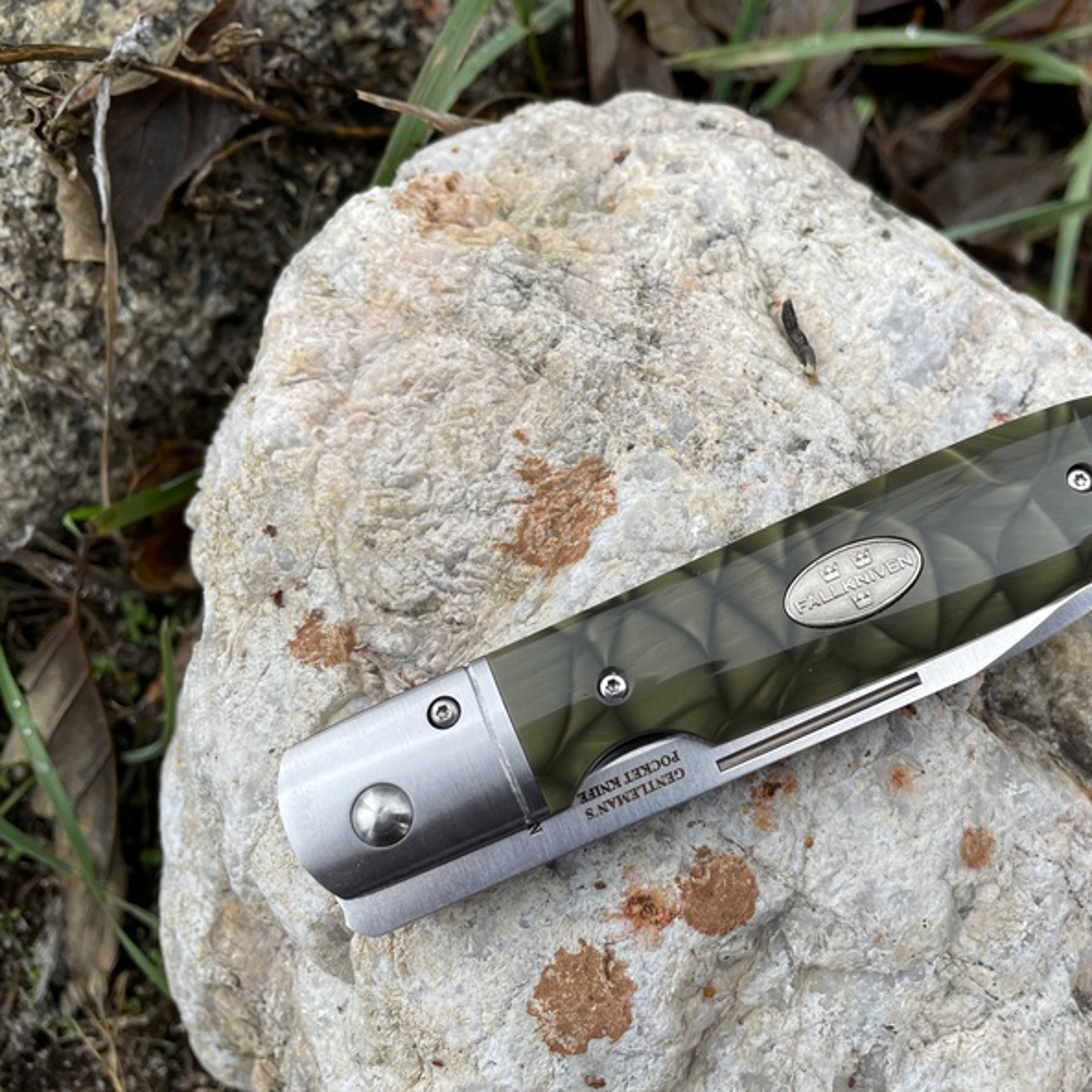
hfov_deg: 52.0
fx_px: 1106
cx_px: 681
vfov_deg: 52.5
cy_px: 549
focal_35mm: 31
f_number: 1.6
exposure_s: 1/368
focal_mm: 4.2
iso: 32
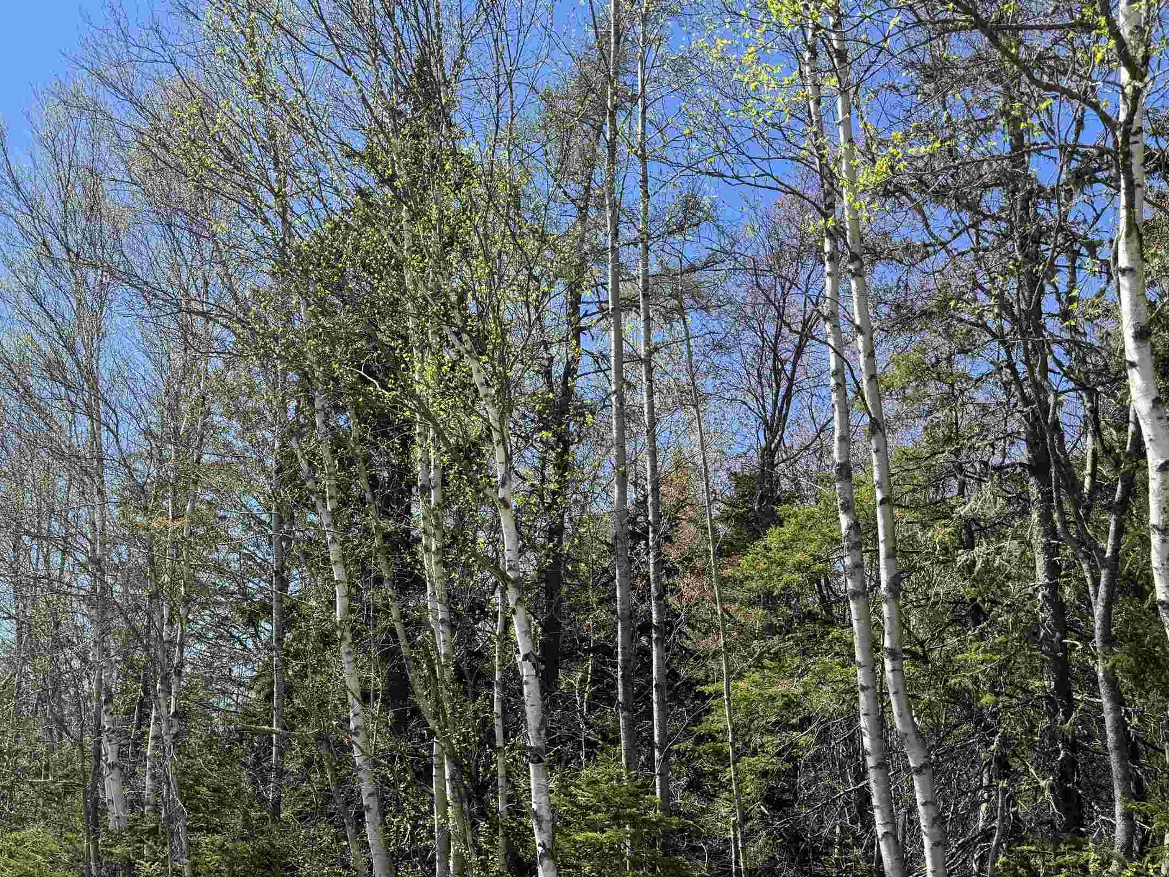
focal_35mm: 34
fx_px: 1148
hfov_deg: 53.4
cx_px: 446
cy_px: 595
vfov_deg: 41.2
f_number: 1.78
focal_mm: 6.76
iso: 80
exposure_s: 1/1980
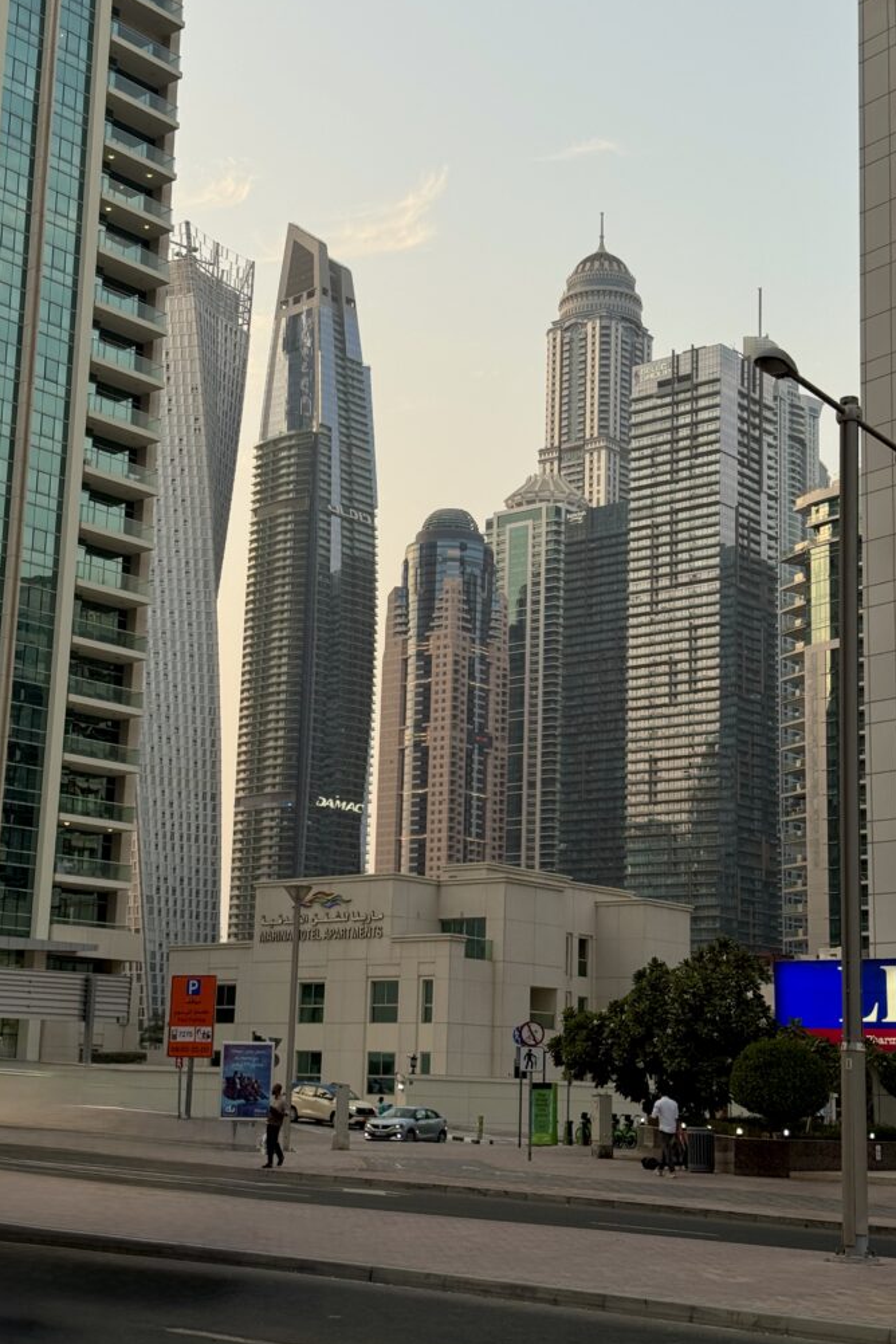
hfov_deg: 26.5
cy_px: 672
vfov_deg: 38.9
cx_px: 427
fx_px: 1904
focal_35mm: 51
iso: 64
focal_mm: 6.76
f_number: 1.78
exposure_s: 1/464
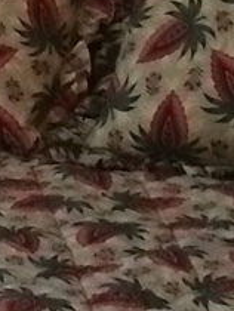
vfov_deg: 8.6
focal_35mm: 225
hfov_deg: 6.6
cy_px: -114
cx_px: -80
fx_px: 2024
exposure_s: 1/17
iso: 500
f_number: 2.2
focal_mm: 4.15
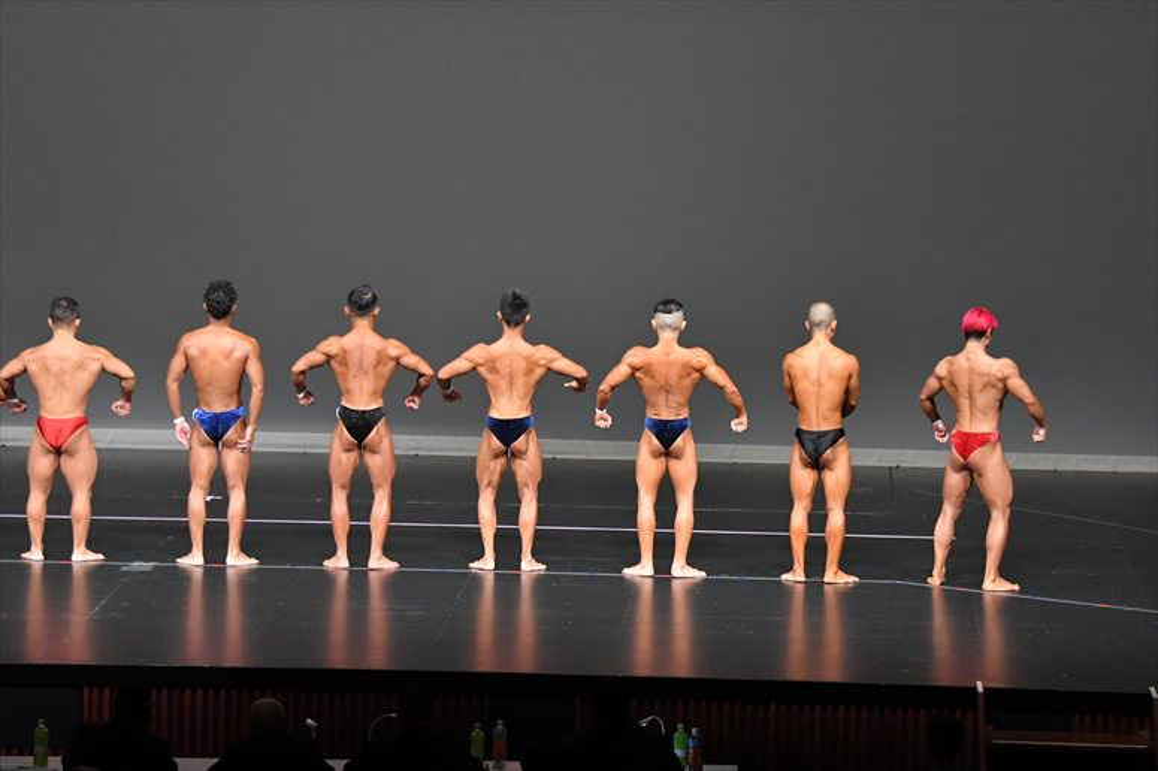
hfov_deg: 14.0
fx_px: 4726
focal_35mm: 147
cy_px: 386
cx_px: 579
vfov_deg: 9.3
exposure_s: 1/400
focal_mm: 98
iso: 5000
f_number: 5.6
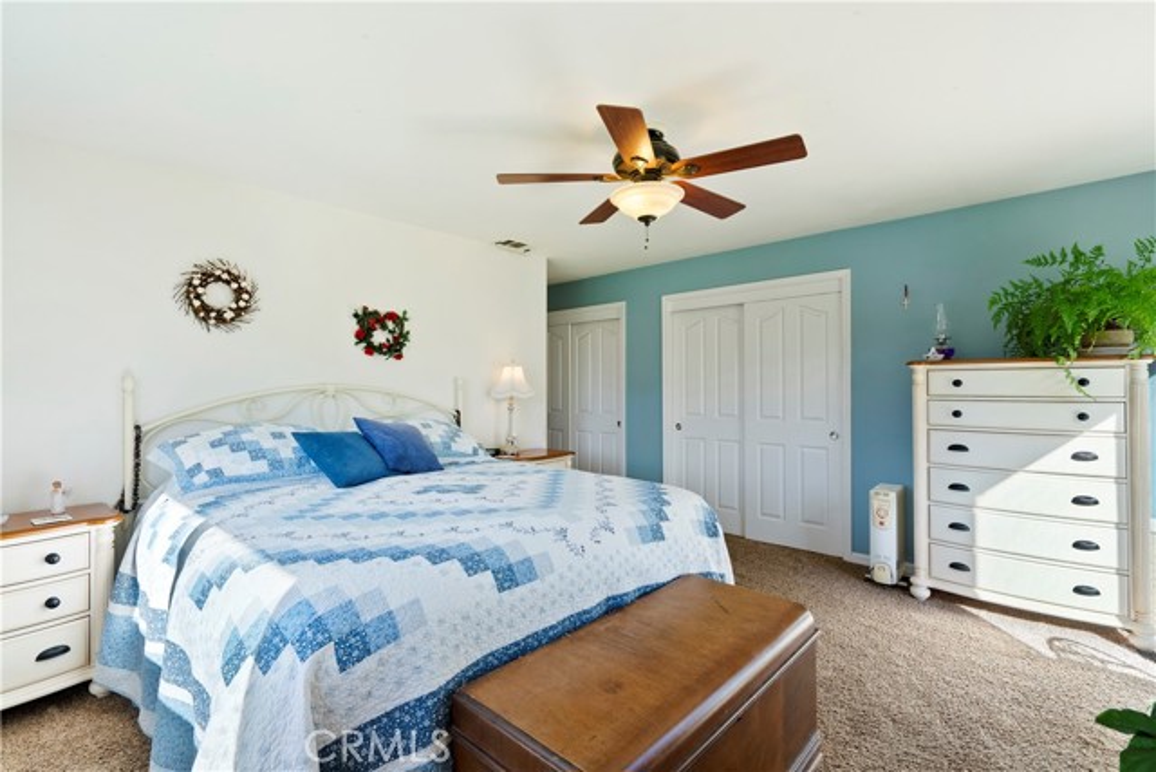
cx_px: 578
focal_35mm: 16
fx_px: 514
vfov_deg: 73.8
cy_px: 386
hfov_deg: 96.7
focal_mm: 16
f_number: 7.1
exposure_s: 1/25
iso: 400
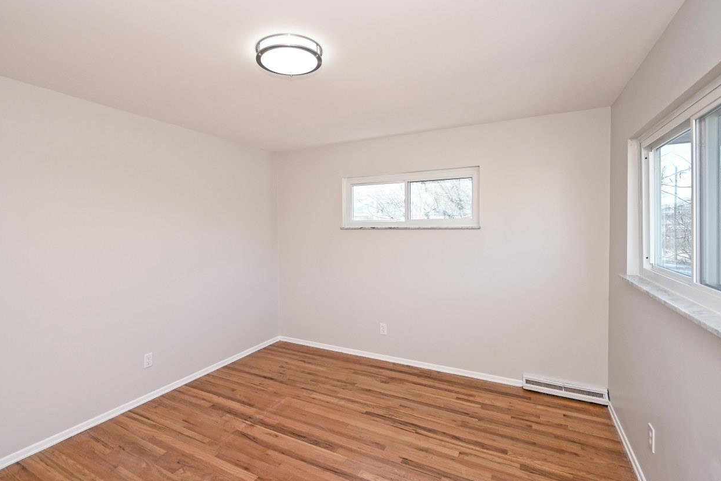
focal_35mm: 17
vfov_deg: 70.5
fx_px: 341
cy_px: 233
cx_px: 333
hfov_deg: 93.1
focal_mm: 14
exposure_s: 1/100
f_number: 5.6
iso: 200
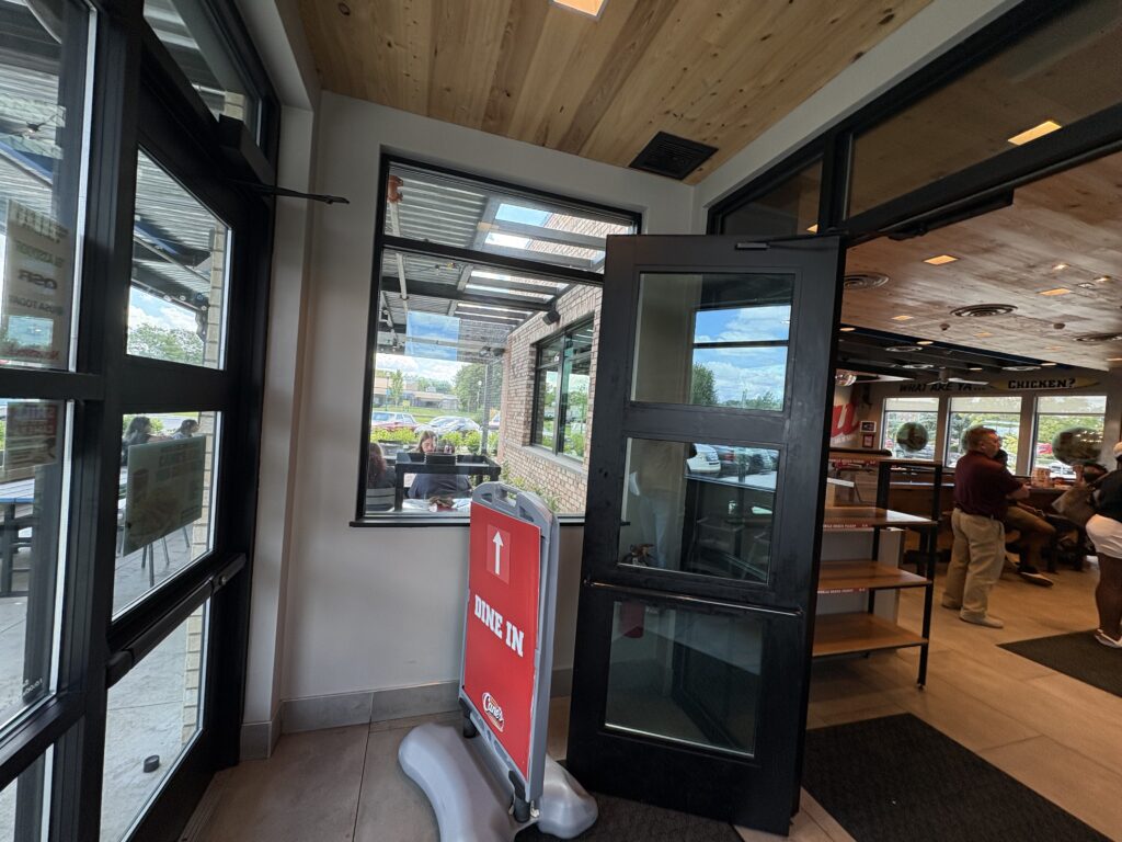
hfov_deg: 102.1
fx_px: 454
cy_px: 421
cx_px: 561
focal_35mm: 14
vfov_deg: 85.7
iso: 100
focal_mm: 2.22
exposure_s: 1/150
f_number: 2.2
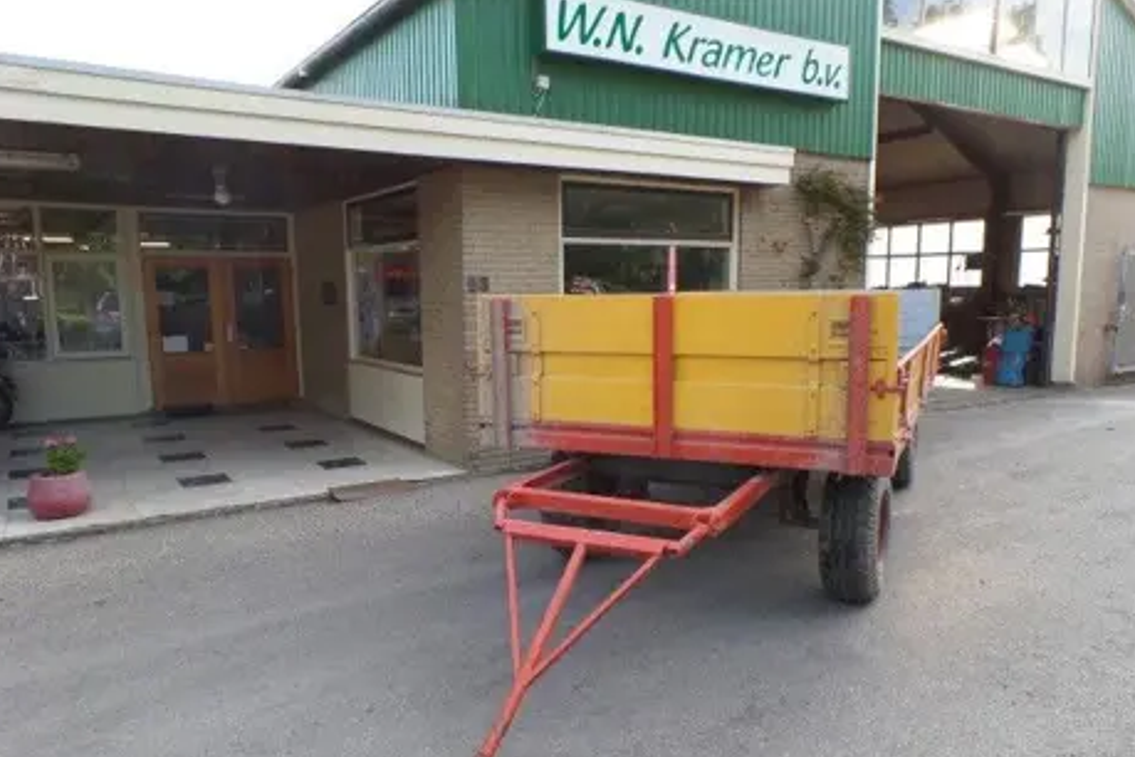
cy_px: 401
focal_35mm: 25
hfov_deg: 71.5
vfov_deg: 51.3
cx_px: 571
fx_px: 788
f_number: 3.5
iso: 100
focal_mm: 4.1
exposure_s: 1/180
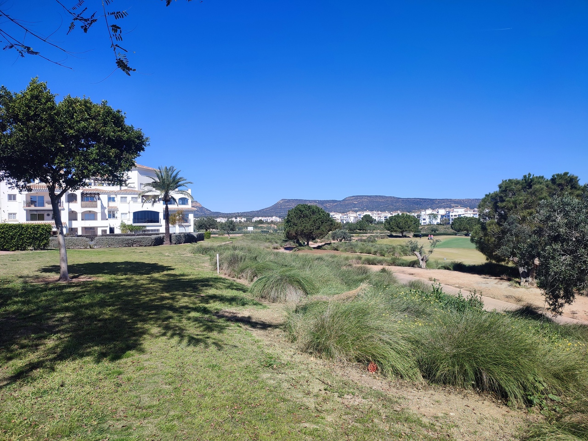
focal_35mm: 25
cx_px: 294
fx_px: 425
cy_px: 220
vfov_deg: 54.9
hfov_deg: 69.4
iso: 50
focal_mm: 6.04
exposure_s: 1/849
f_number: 1.9
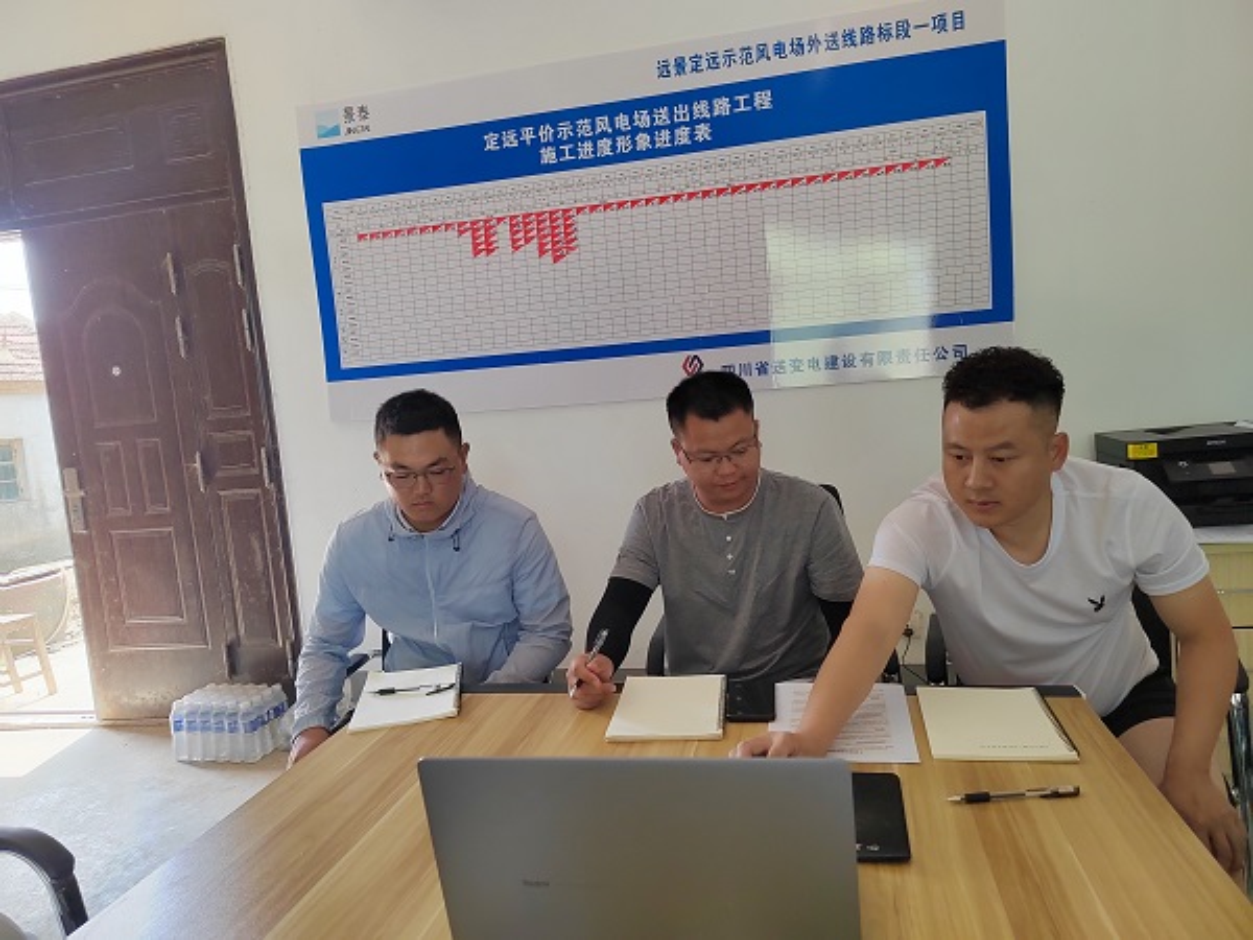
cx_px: 626
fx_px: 833
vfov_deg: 58.9
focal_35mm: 23
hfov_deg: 73.9
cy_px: 470
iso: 534
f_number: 1.9
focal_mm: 5.52
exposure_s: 1/50
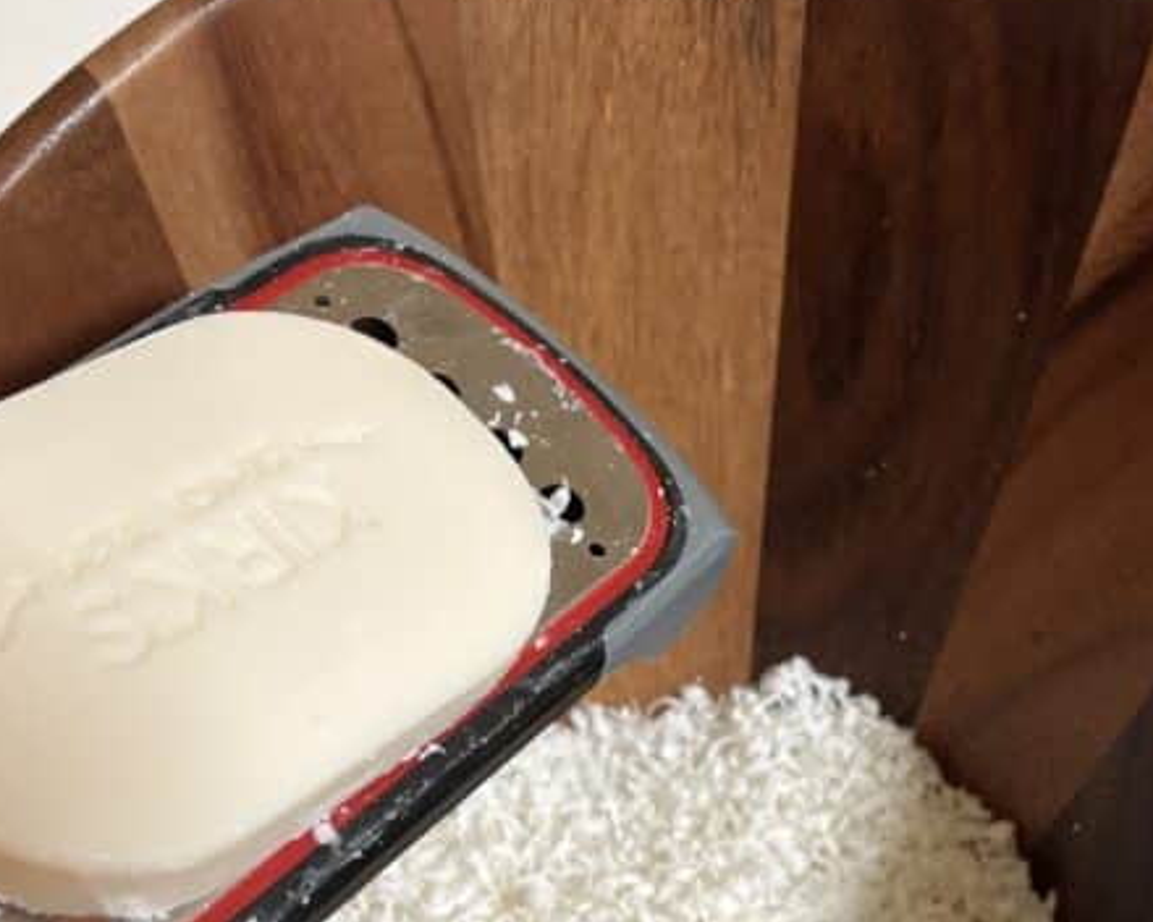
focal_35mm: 59
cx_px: 739
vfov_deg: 25.2
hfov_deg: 31.8
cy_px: 799
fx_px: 2013
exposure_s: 1/60
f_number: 1.6
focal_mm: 5.96
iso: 320
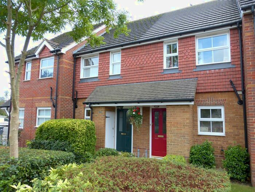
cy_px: 96
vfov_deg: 54.9
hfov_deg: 69.4
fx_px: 184
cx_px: 128
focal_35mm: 25
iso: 100
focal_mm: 4.3
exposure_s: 1/100
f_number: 3.5
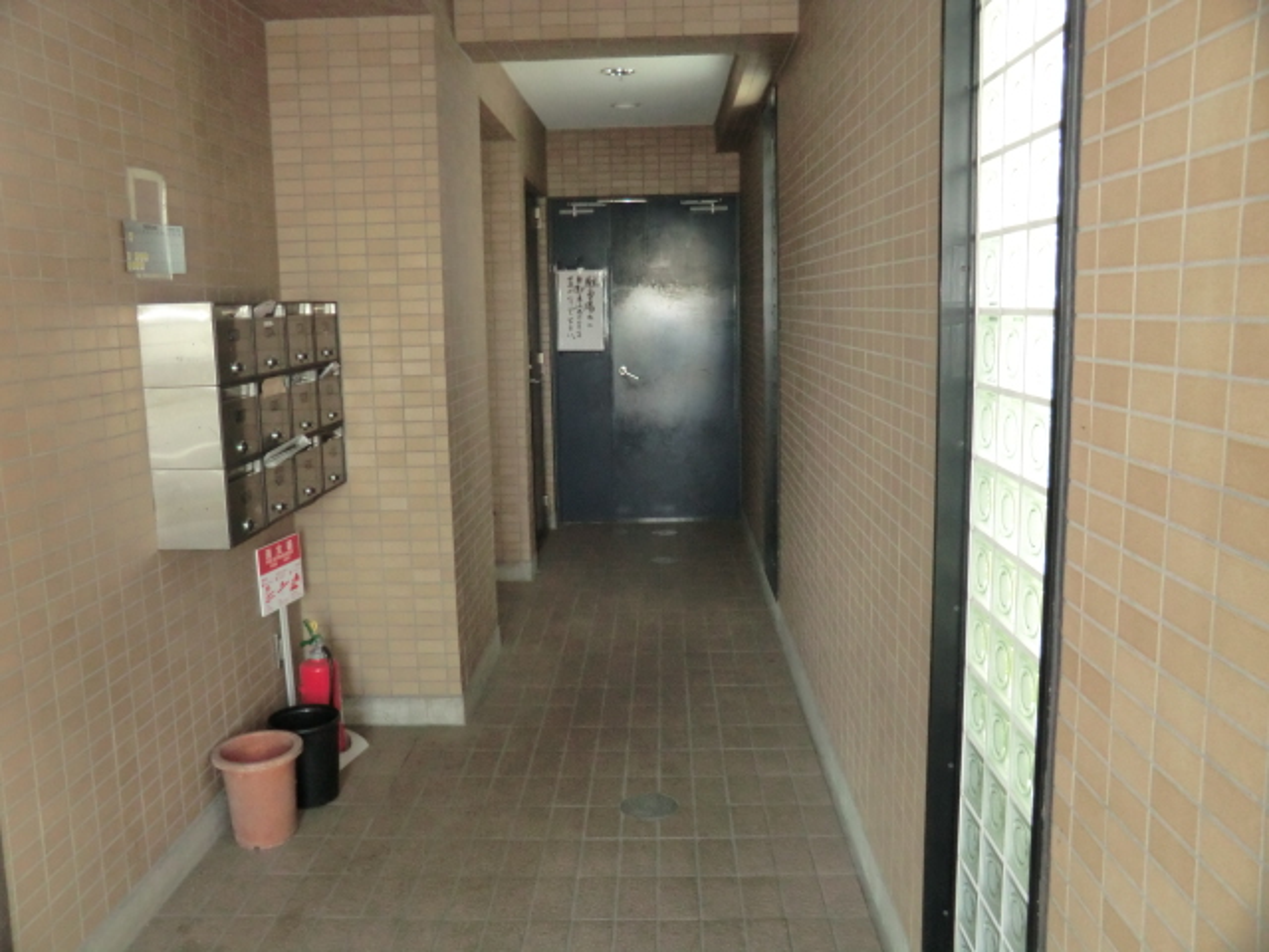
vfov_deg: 48.2
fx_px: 1063
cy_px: 476
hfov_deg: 61.7
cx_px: 634
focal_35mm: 29
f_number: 3.5
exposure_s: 1/40
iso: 400
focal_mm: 5.2
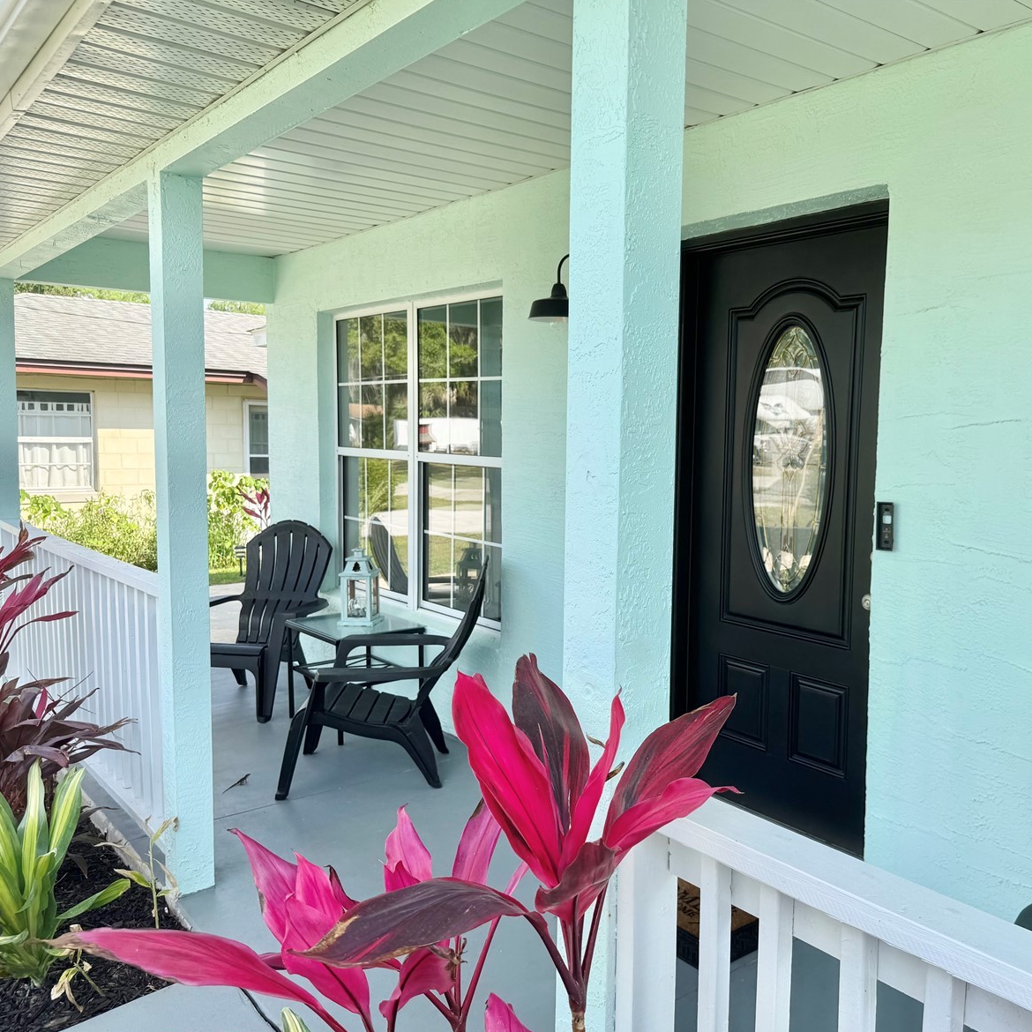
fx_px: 978
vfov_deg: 55.6
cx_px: 623
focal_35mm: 29
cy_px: 525
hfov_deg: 55.2
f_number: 1.78
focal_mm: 6.76
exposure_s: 1/1637
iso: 80
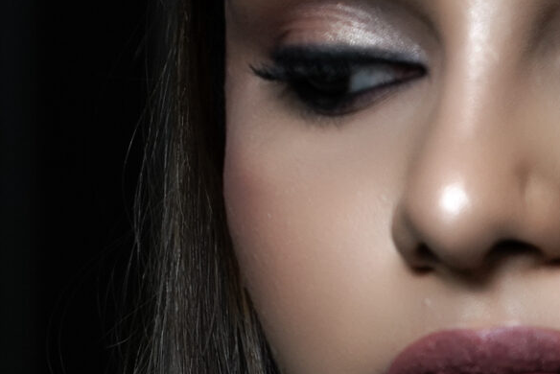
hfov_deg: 4.4
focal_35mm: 460
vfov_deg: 3.0
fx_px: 7159
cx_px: 973
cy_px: 771
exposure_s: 1/80
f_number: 5.6
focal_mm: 105
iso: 1000
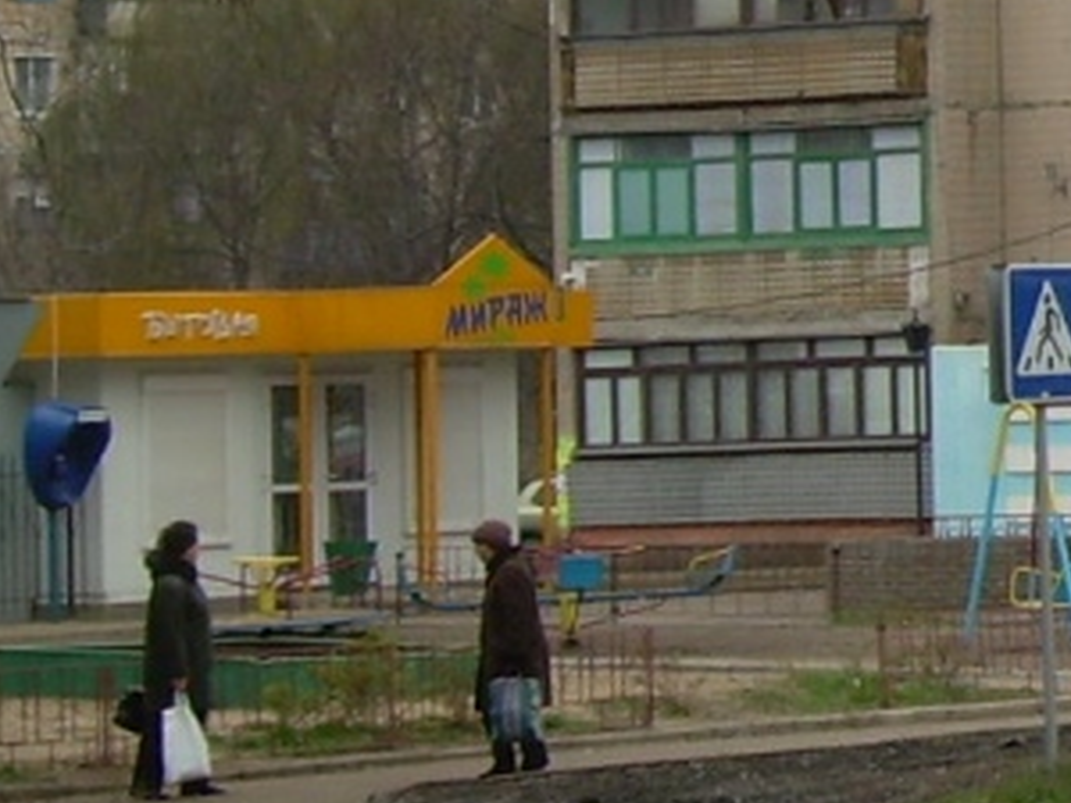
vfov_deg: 6.5
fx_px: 7054
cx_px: 2103
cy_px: -211
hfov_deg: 8.3
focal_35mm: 228
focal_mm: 9.6
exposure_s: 1/105
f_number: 3.3
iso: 50
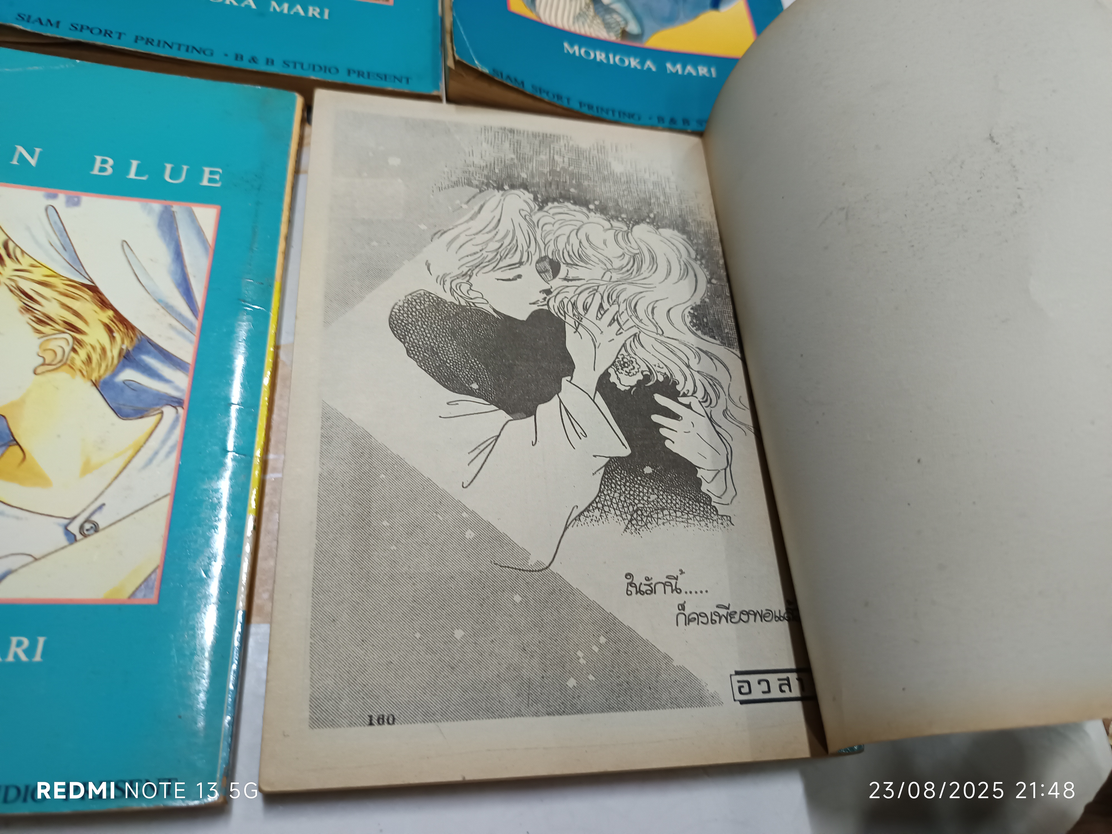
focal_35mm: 24
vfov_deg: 56.8
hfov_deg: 71.6
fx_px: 771
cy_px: 417
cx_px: 556
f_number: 1.7
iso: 1129
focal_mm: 5.31
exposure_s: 1/33.3
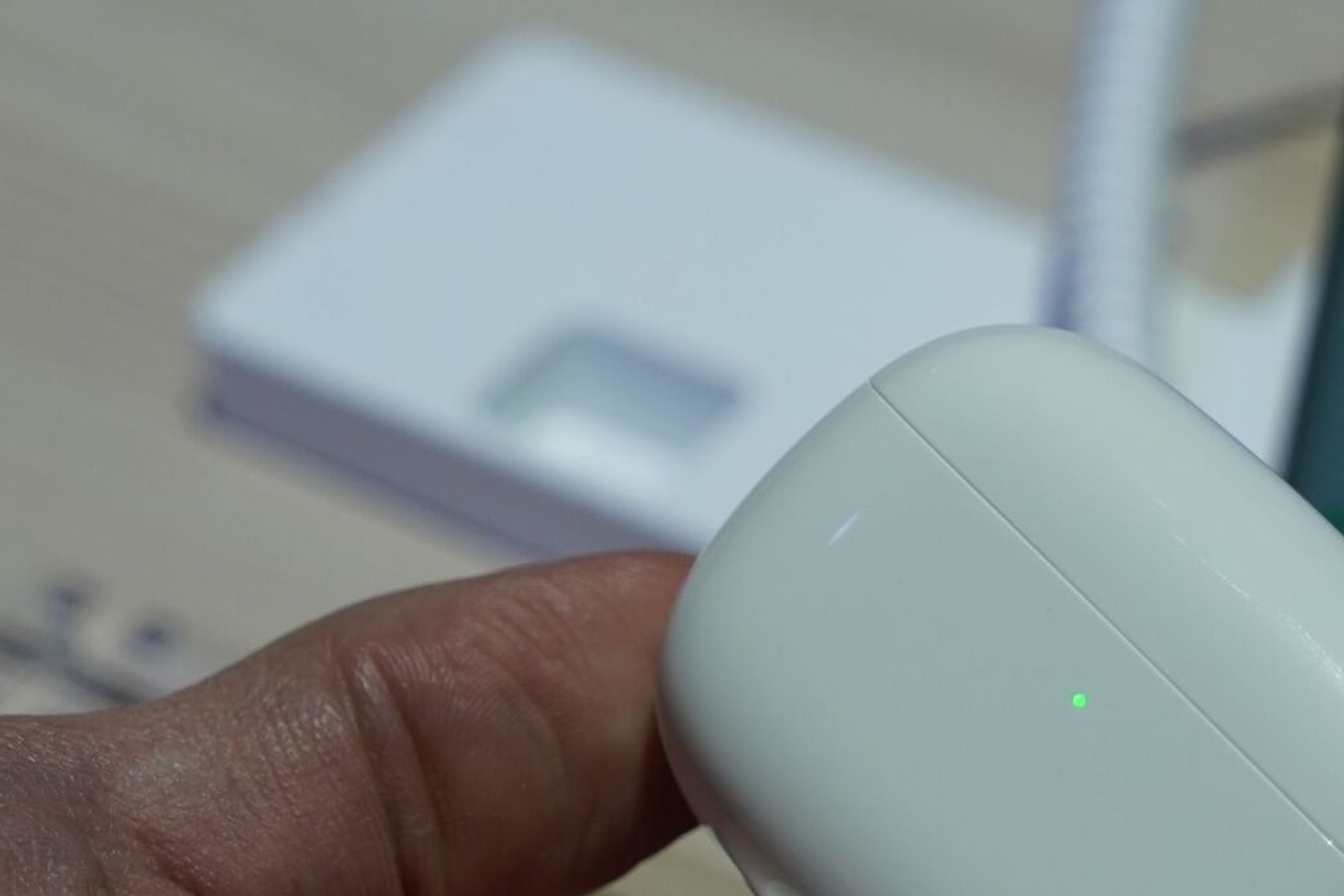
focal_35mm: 131
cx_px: 1062
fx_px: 4890
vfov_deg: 10.4
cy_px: 753
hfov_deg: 15.6
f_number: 5.6
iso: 500
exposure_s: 1/160
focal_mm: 70
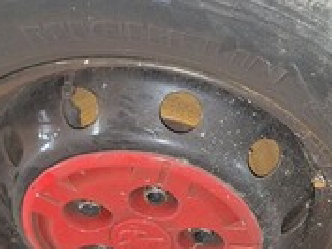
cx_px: 238
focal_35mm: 78
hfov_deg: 24.8
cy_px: 148
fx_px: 749
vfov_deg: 18.9
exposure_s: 1/33
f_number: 1.8
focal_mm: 5.54
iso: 200
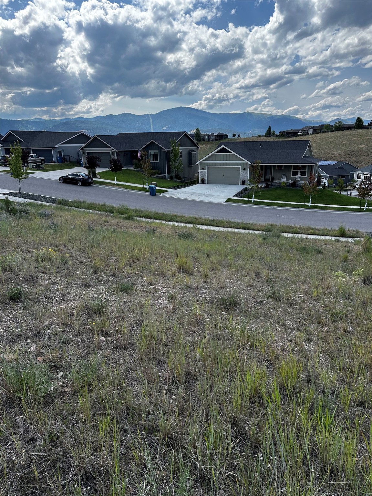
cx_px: 186
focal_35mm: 24
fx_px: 344
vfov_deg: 71.6
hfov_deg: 56.8
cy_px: 248
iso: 80
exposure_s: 1/3247
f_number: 1.78
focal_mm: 6.86
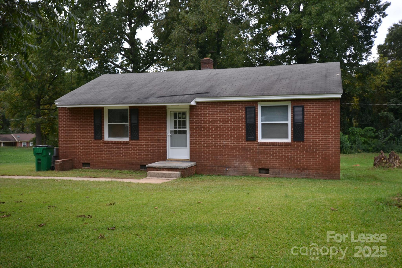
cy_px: 134
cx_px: 201
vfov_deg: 40.0
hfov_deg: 57.2
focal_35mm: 33
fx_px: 368
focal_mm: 22
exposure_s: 1/125
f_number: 5.6
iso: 180
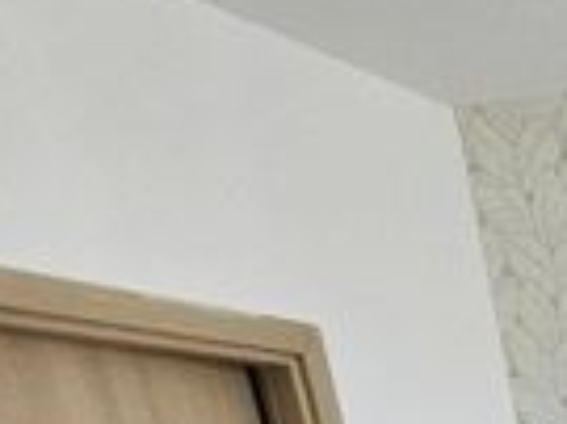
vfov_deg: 14.0
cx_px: 1094
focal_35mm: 68
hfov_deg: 19.2
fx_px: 1113
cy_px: 1050
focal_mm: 1.7
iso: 40
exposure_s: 1/50
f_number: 2.2
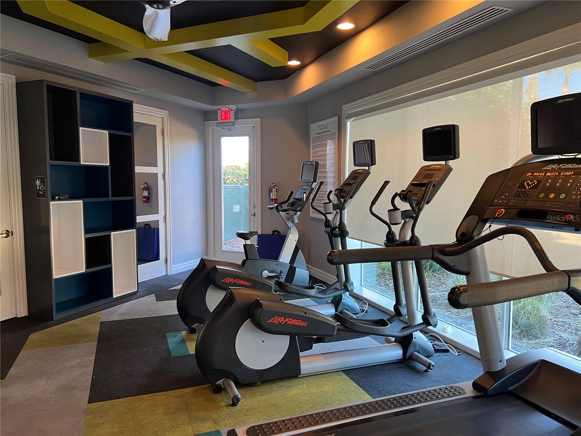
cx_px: 290
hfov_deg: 67.3
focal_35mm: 26
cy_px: 218
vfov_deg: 53.1
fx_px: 436
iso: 125
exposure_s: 1/60
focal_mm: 5.7
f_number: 1.5
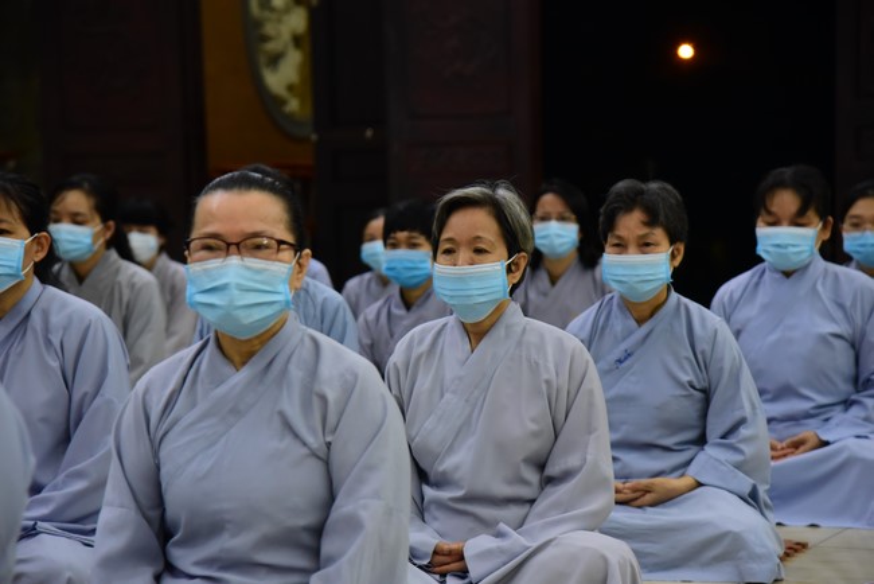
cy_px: 292
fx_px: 2429
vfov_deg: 13.7
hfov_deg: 20.4
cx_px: 437
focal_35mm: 100
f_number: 5
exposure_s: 1/80
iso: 3200
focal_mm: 100
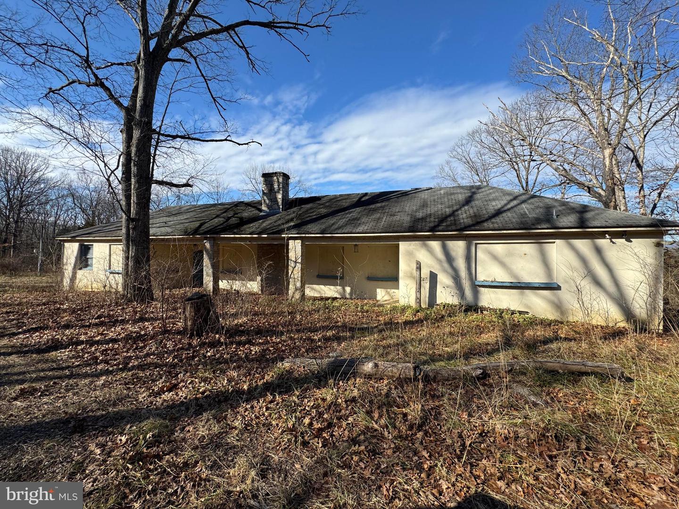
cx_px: 340
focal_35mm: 14
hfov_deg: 102.1
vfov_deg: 85.7
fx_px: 275
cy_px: 254
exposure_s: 1/1299
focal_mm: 2.22
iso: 40
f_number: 2.2
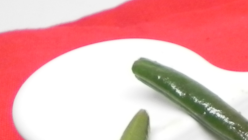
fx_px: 947
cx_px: 411
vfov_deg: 7.6
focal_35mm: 144
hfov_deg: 13.7
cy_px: 376
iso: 162
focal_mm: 5.2
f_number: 2.8
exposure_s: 1/30
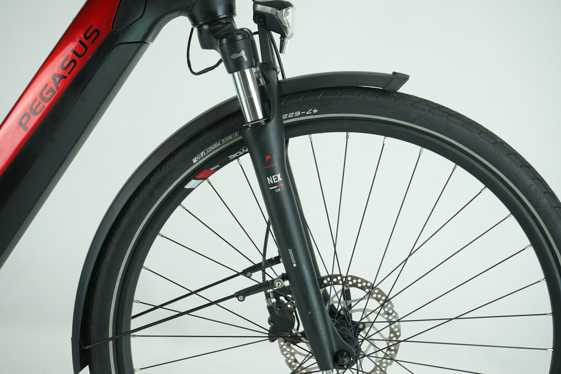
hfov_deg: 39.6
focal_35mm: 50
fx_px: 779
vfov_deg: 27.0
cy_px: 187
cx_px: 280
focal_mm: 50
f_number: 8
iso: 2500
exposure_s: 1/200
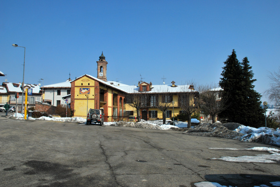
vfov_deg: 43.7
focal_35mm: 30
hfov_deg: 61.9
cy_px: 94
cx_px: 140
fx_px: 234
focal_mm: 20
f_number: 16
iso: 200
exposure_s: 1/200
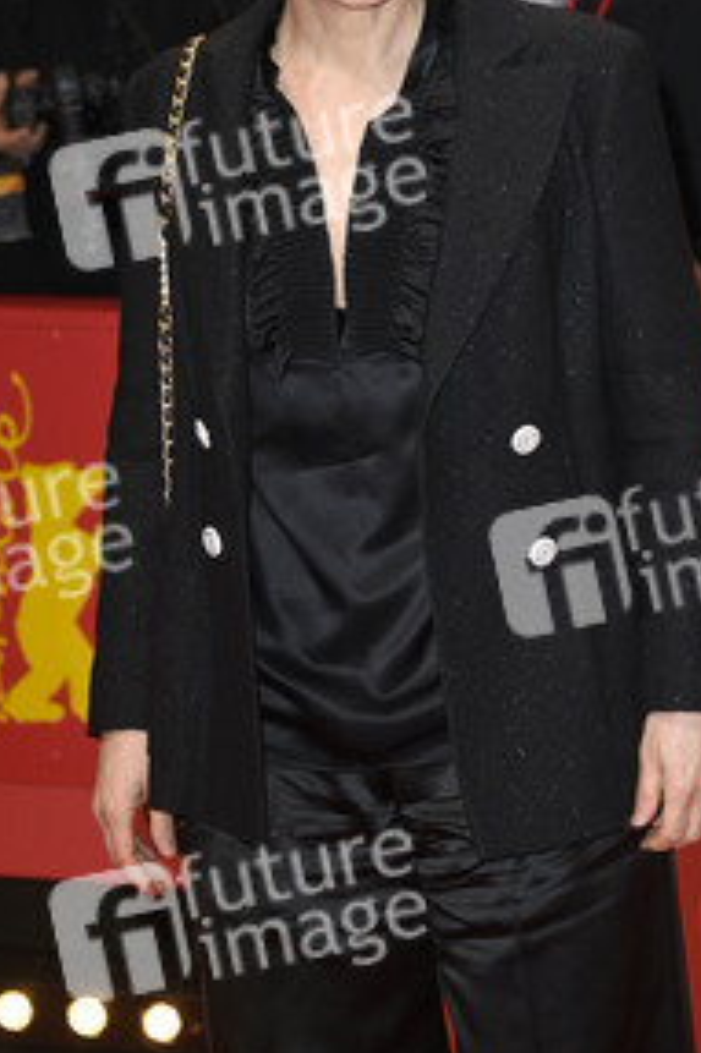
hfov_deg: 8.8
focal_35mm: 156
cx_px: 345
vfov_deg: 13.2
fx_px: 4562
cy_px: 367
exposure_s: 1/160
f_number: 5.6
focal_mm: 112
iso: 500
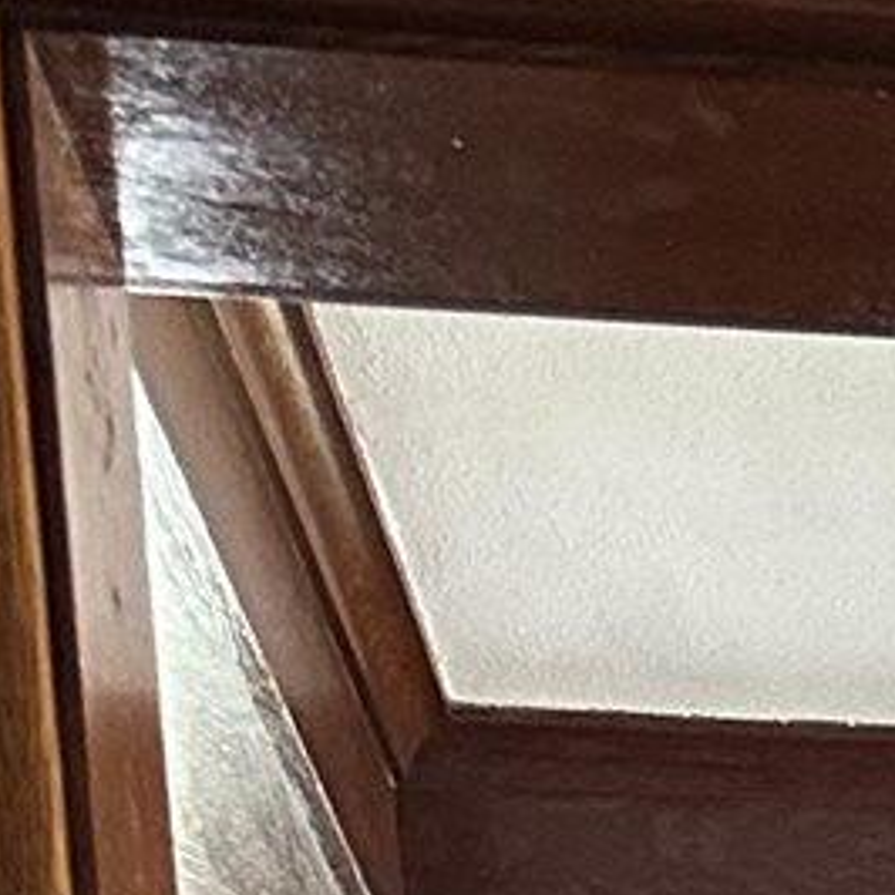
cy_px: 3149
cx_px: 2523
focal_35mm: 184
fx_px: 5382
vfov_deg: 7.6
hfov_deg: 8.3
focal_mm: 6.86
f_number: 1.78
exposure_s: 1/60
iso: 320
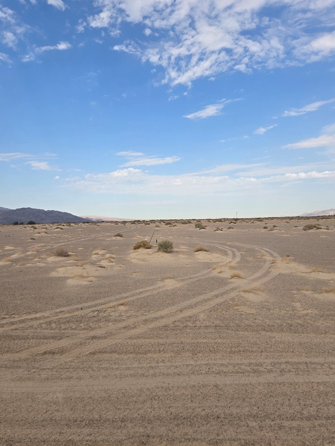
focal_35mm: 25
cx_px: 170
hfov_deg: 54.9
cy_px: 228
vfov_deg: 69.4
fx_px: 322
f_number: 1.8
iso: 25
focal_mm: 5.4
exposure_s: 1/1742
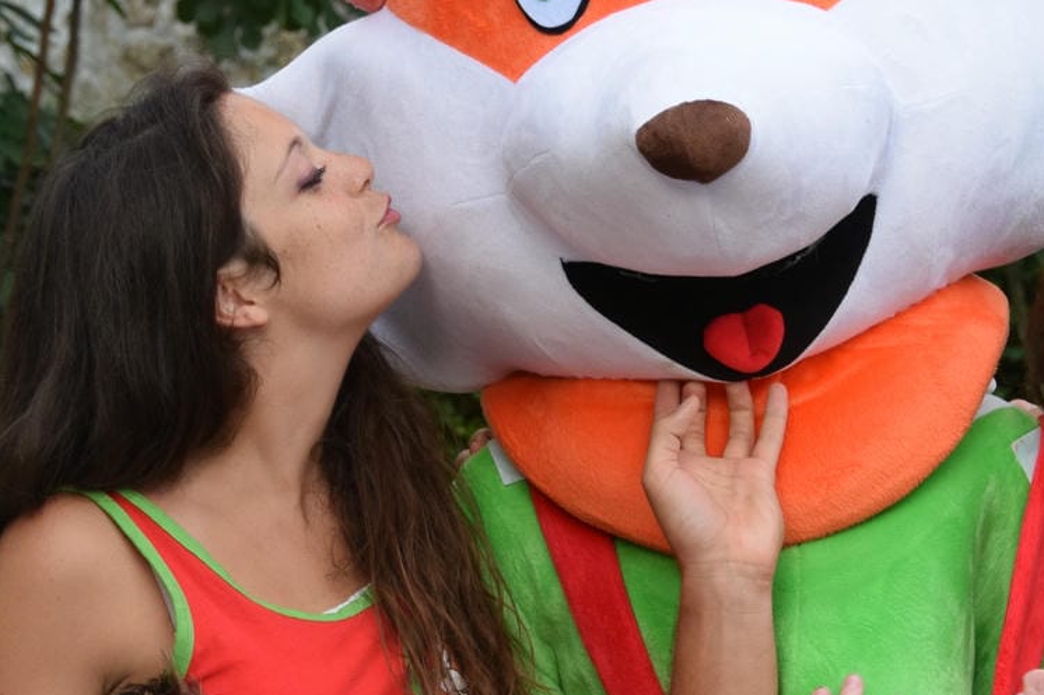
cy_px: 507
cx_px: 793
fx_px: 4900
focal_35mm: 169
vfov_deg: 8.1
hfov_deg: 12.1
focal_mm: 42
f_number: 5.6
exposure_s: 1/125
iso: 400
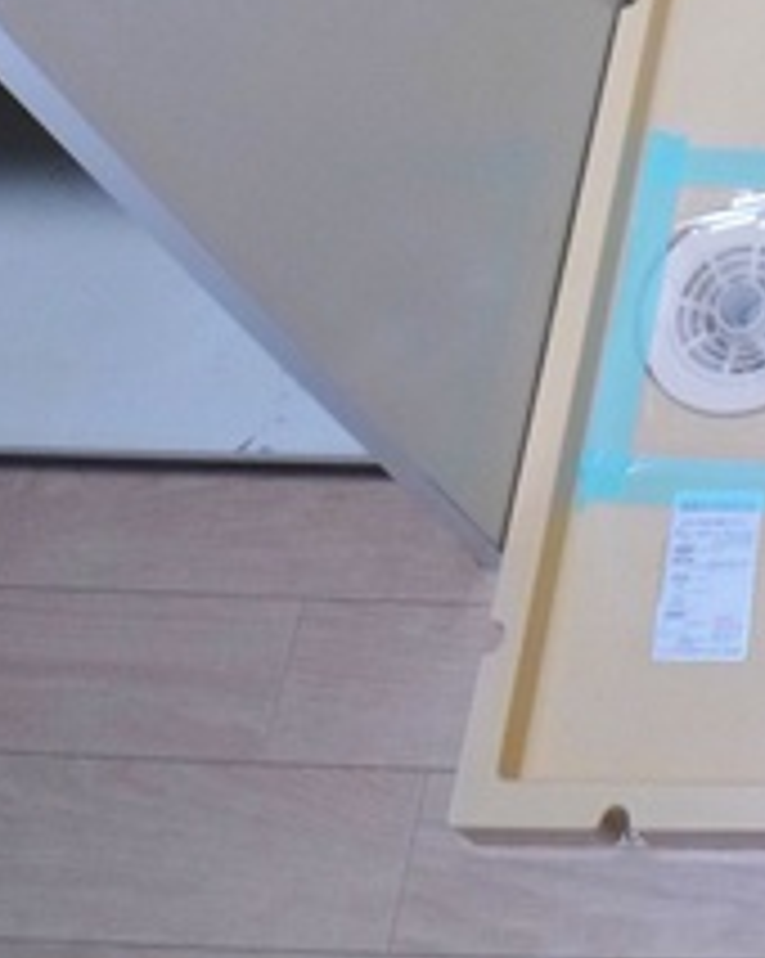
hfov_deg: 17.8
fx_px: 2182
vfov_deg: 20.4
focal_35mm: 77
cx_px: 1154
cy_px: -567
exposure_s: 1/60
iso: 320
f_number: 2
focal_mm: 5.1
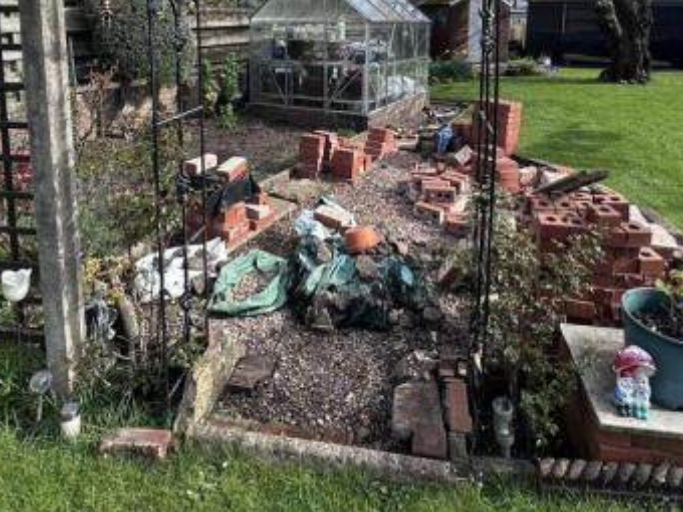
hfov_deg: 71.5
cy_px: 77
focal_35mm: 24
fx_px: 474
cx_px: 365
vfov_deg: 51.8
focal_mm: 2.22
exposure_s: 1/686
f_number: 2.2
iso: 40
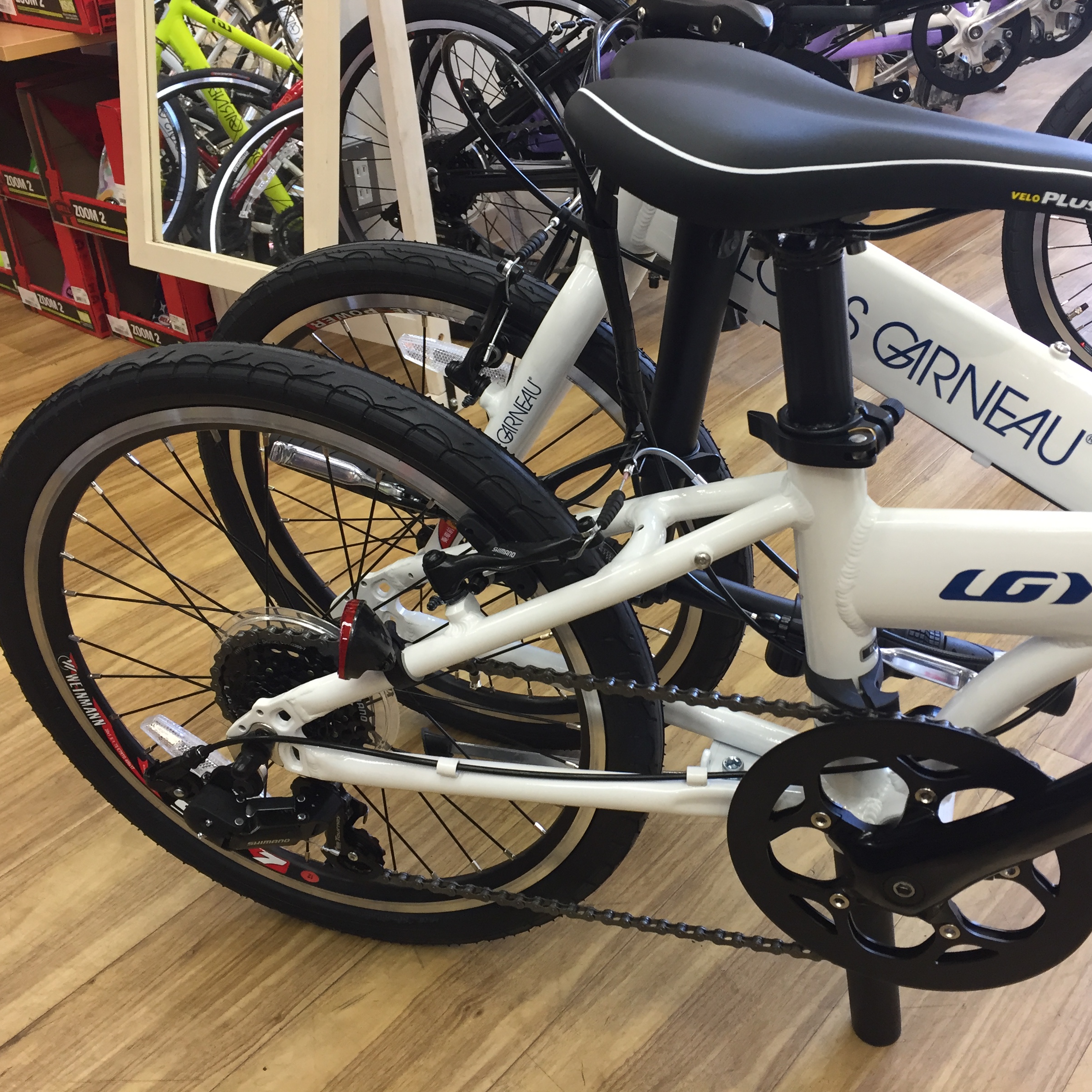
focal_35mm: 35
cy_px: 534
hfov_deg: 47.0
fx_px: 1249
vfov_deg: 47.2
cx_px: 633
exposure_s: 1/30
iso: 32
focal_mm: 4.15
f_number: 2.2
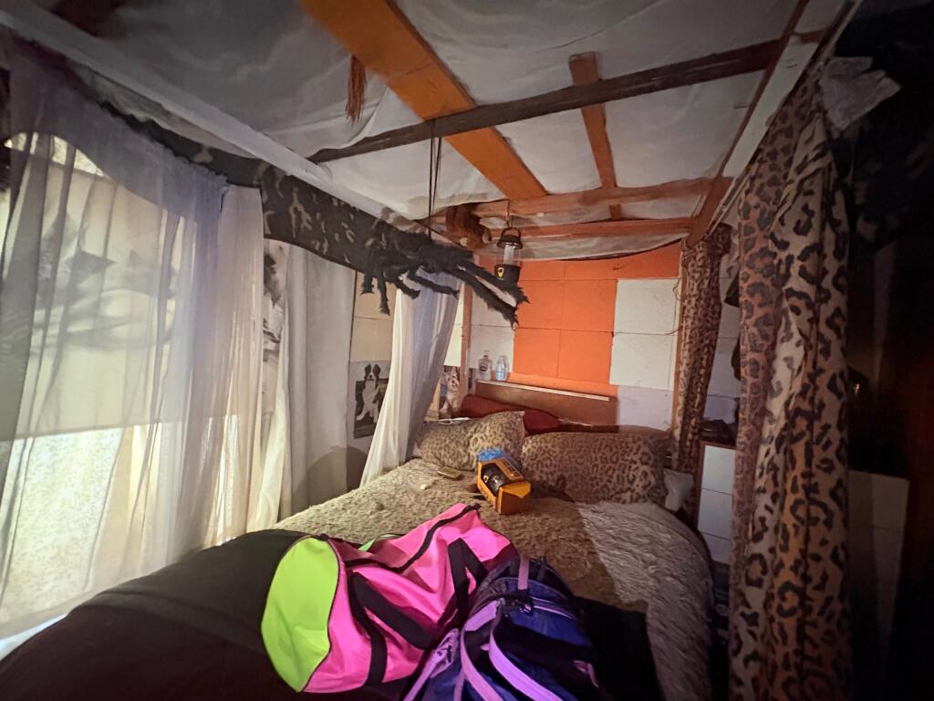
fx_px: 378
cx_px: 467
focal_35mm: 14
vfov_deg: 85.7
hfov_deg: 102.1
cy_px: 350
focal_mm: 2.22
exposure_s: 1/17
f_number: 2.2
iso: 1600
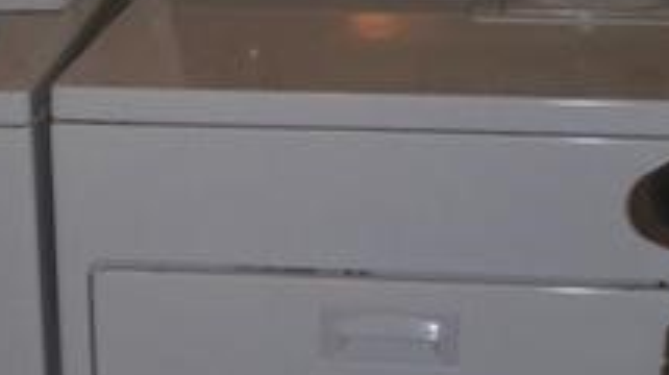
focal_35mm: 114
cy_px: 175
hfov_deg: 18.7
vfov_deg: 10.6
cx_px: 159
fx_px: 2021
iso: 200
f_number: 3.1
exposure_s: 1/60
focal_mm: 6.3
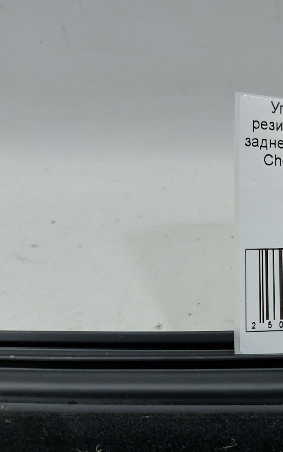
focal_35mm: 34
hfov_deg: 33.4
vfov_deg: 56.7
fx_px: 419
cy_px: 226
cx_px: 297
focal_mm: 5.23
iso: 50
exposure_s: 1/50
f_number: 1.8
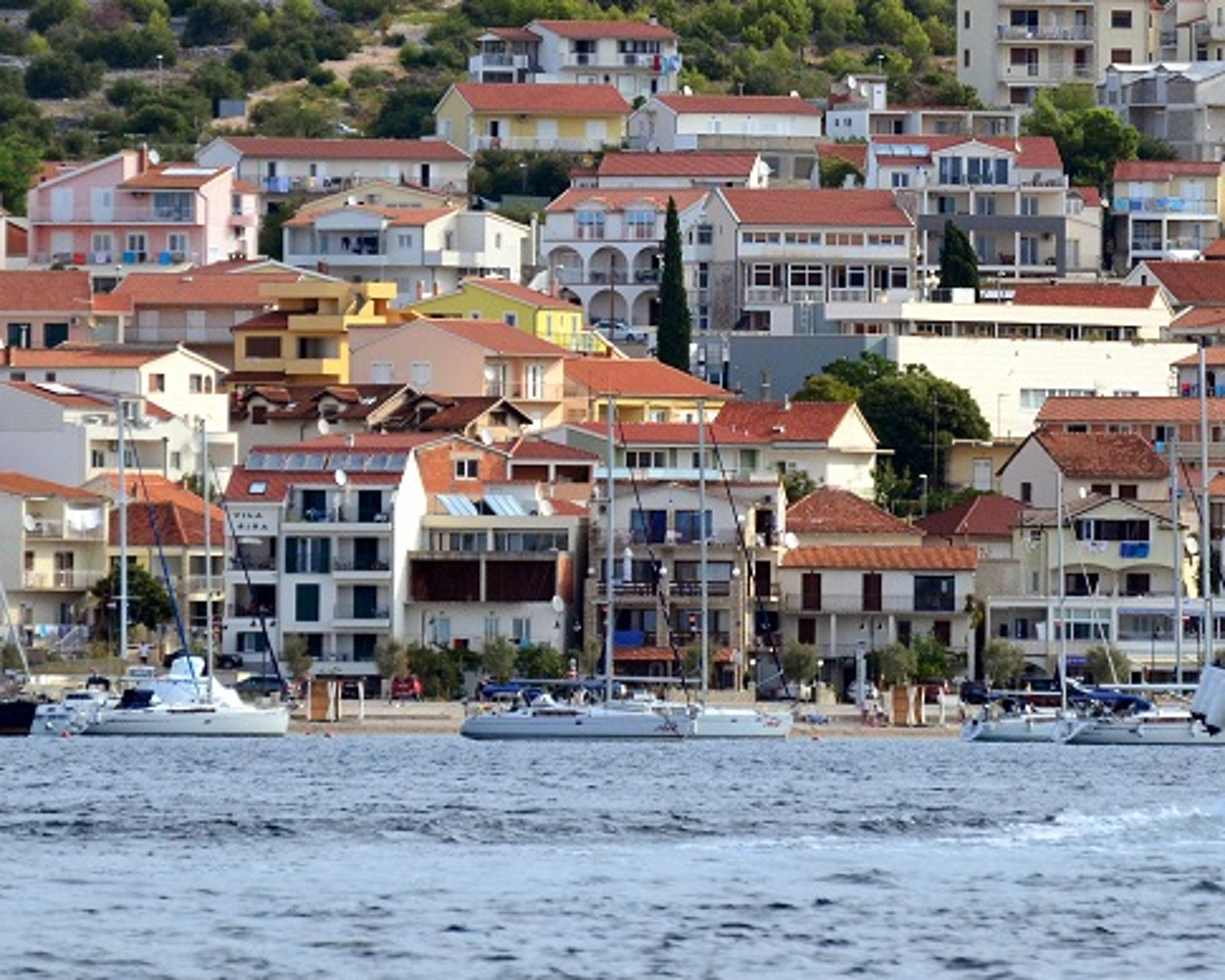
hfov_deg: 2.8
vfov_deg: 2.2
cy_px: 181
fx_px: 25161
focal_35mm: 694
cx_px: 744
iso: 640
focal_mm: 240
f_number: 5.6
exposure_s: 1/2000
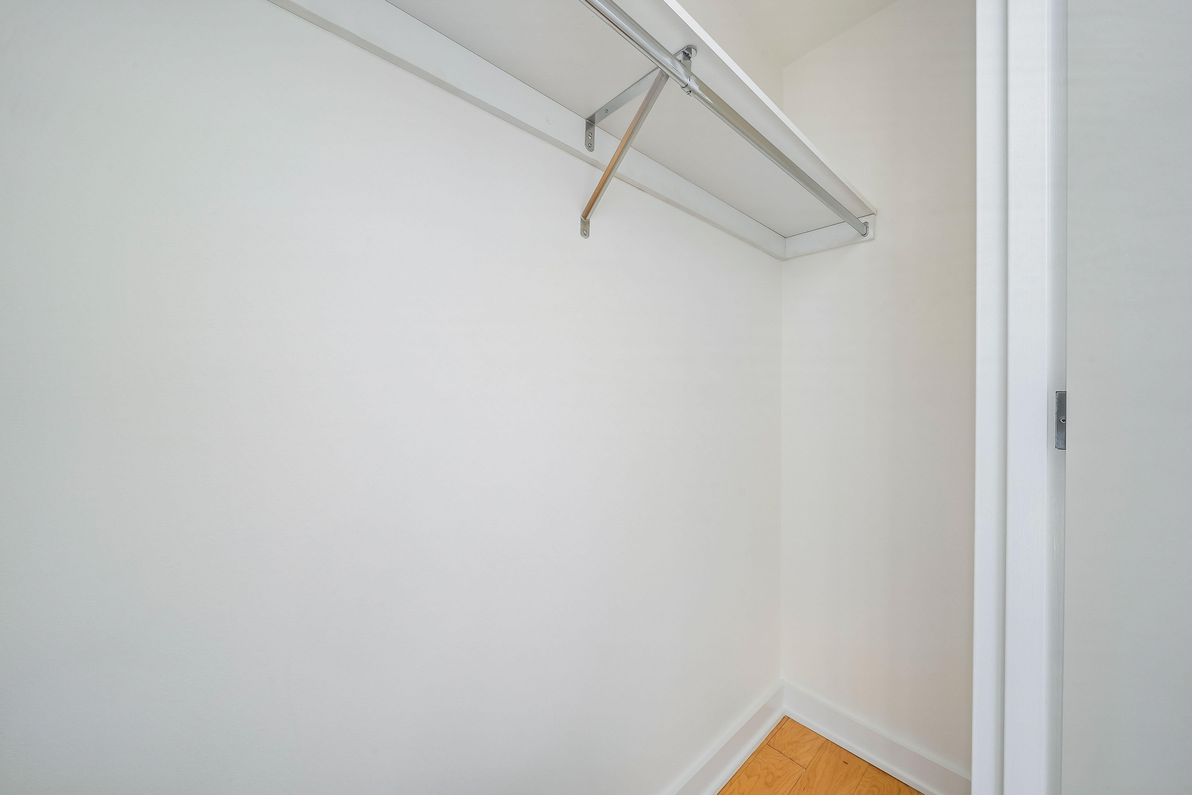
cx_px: 596
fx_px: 397
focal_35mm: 12
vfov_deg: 90.0
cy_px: 398
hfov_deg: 112.6
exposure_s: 1/5
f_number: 11
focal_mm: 12
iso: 160
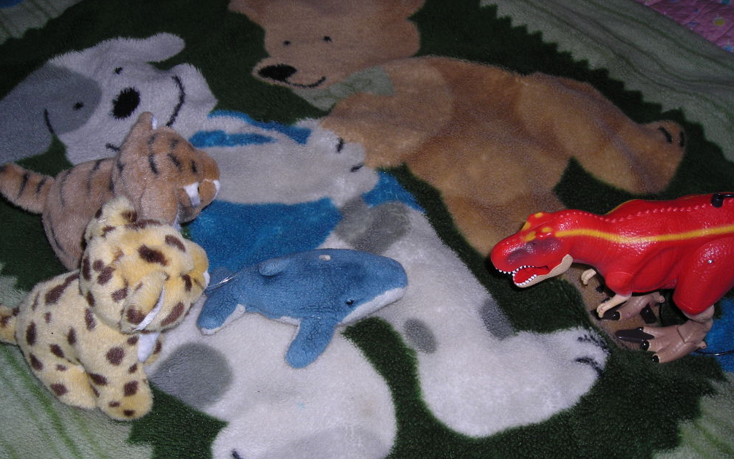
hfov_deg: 48.2
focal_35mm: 41
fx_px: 820
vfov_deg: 31.2
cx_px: 366
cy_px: 277
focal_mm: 6.3
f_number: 3.2
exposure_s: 1/60
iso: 50
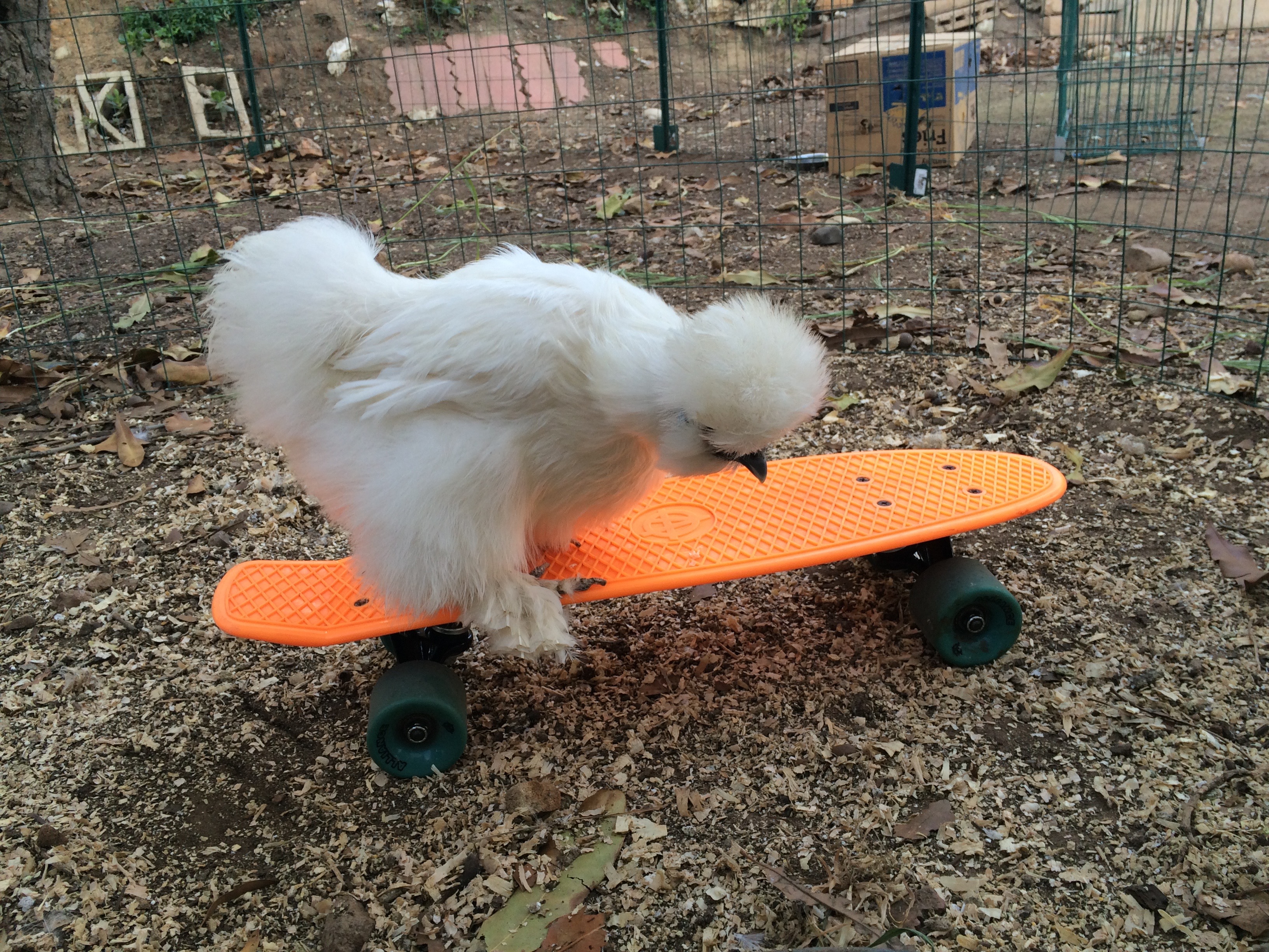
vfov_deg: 48.2
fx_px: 1063
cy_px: 476
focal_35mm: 29
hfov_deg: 61.7
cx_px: 634
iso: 50
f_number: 2.2
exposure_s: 1/120
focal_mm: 4.15
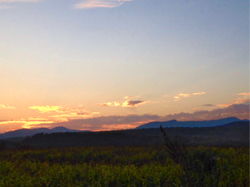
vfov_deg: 24.0
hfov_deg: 31.7
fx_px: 440
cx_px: 125
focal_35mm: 61
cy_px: 94
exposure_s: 1/484
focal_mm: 4
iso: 50
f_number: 2.4
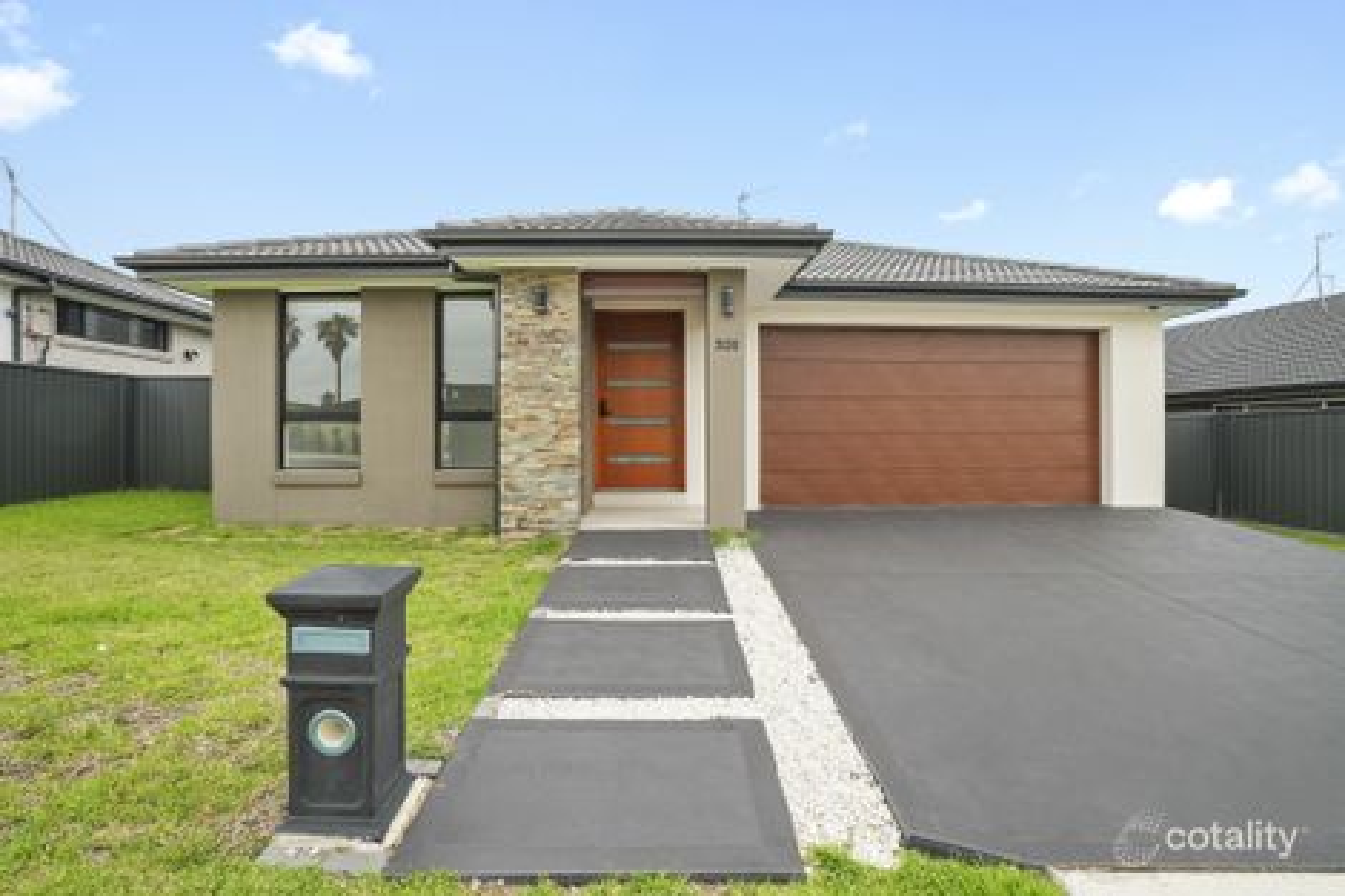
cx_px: 672
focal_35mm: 16
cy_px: 448
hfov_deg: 96.8
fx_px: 598
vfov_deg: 73.7
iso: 100
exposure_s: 1/15
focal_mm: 16
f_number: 9
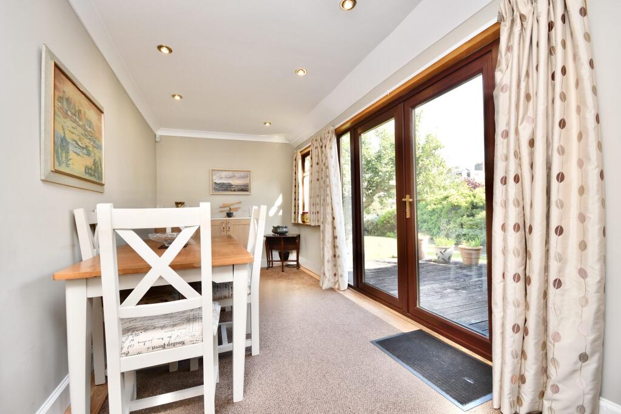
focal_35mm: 15
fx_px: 259
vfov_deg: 77.3
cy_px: 207
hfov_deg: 100.4
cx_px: 310
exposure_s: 1/100
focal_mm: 10
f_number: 5
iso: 200
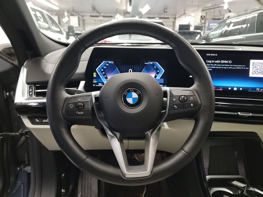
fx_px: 182
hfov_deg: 71.6
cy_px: 98
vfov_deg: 56.8
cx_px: 132
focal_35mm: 24
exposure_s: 1/59
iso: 1612
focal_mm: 6.7
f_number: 1.8
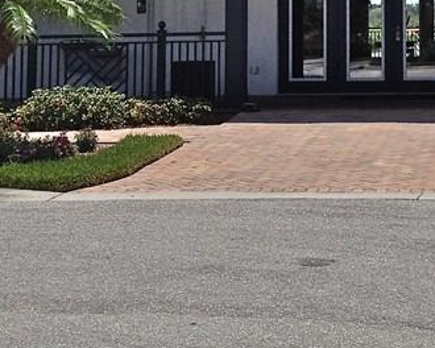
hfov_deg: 18.0
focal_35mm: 106
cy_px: -55
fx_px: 1365
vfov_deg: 14.1
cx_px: 314
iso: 50
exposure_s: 1/3247
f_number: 2.4
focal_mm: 4.28
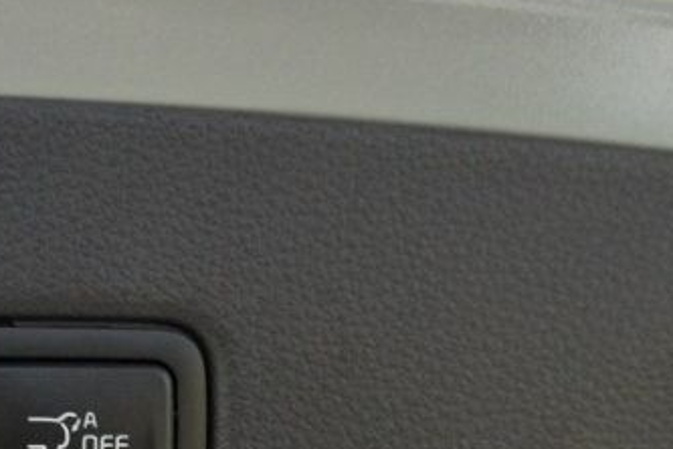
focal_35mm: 83
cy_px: 537
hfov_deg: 23.7
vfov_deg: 15.8
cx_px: 36
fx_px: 1552
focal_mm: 18
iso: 1600
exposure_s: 1/30
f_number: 3.5
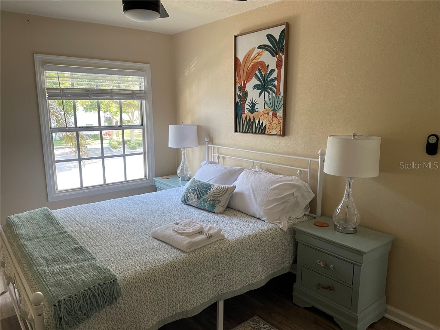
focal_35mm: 26
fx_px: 330
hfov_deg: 67.3
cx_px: 220
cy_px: 165
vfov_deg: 53.1
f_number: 1.6
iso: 125
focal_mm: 4.2
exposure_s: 1/78
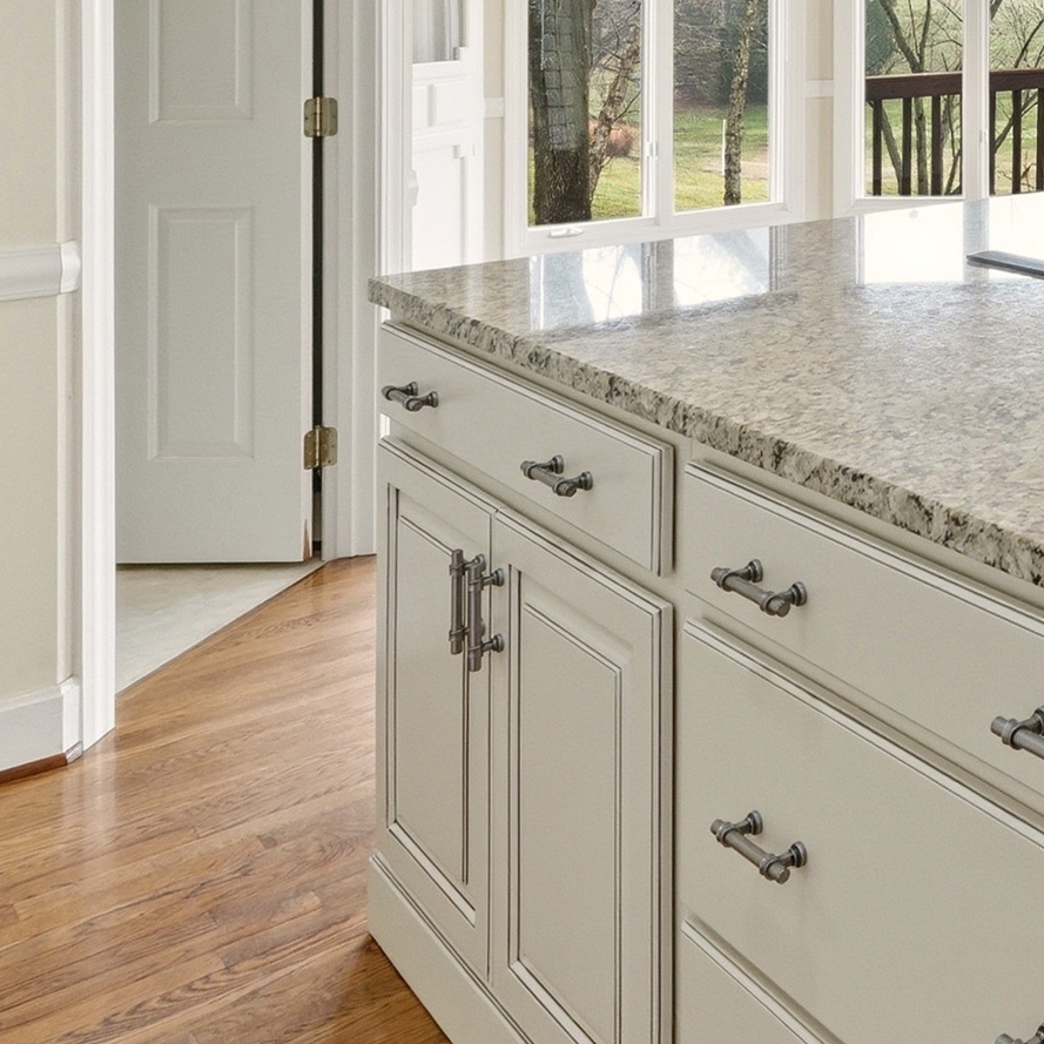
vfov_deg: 35.2
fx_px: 1467
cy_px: -14
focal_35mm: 43
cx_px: 1353
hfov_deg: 30.8
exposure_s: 1/640
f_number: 9
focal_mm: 10
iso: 400
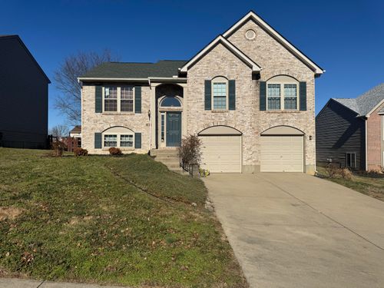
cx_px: 192
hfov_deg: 71.6
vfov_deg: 56.8
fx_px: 266
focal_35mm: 24
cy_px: 144
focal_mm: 6.76
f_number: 1.78
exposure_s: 1/10417
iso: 80
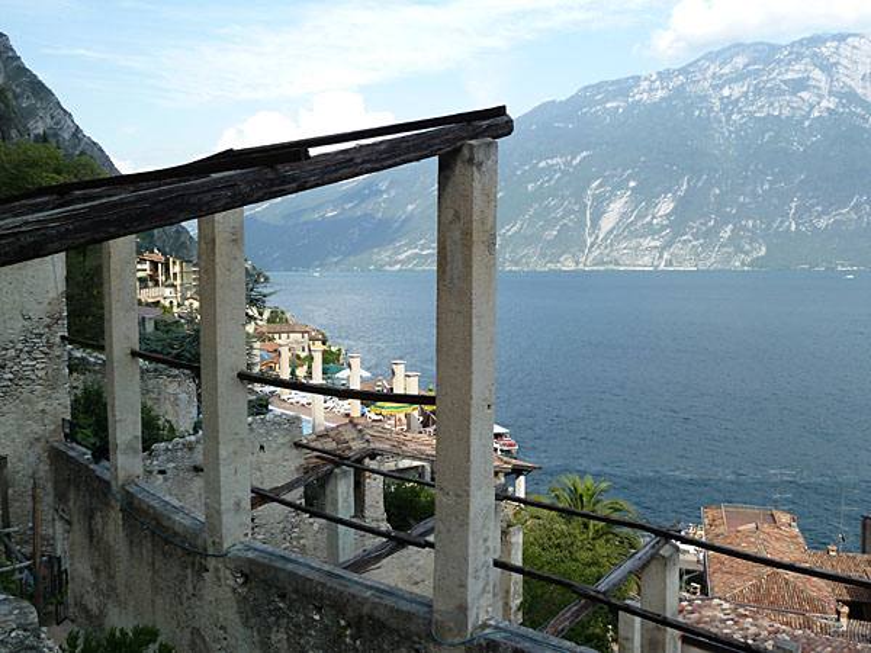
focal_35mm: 30
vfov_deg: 46.8
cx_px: 436
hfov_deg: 60.0
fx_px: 755
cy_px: 326
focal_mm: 5
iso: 80
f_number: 4
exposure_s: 1/320
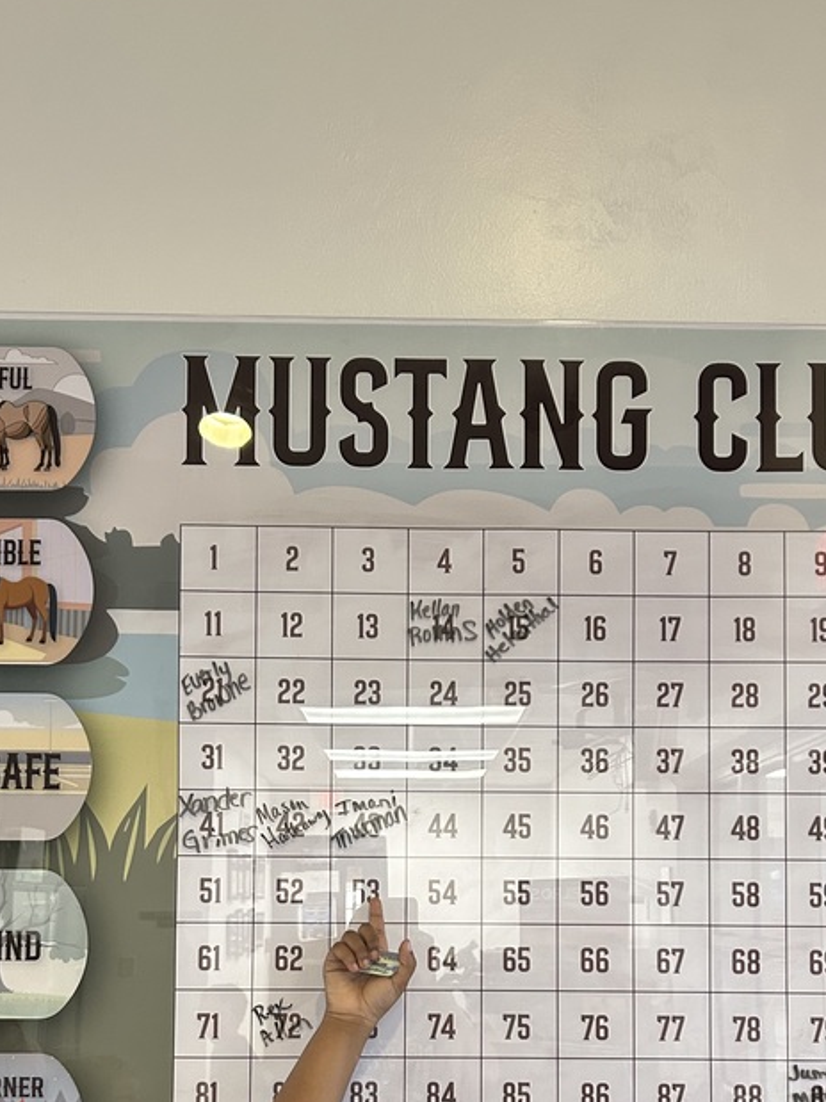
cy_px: 856
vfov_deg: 42.2
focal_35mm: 43
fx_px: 1369
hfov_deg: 33.6
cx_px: 417
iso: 250
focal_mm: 5.7
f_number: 1.5
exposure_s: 1/60
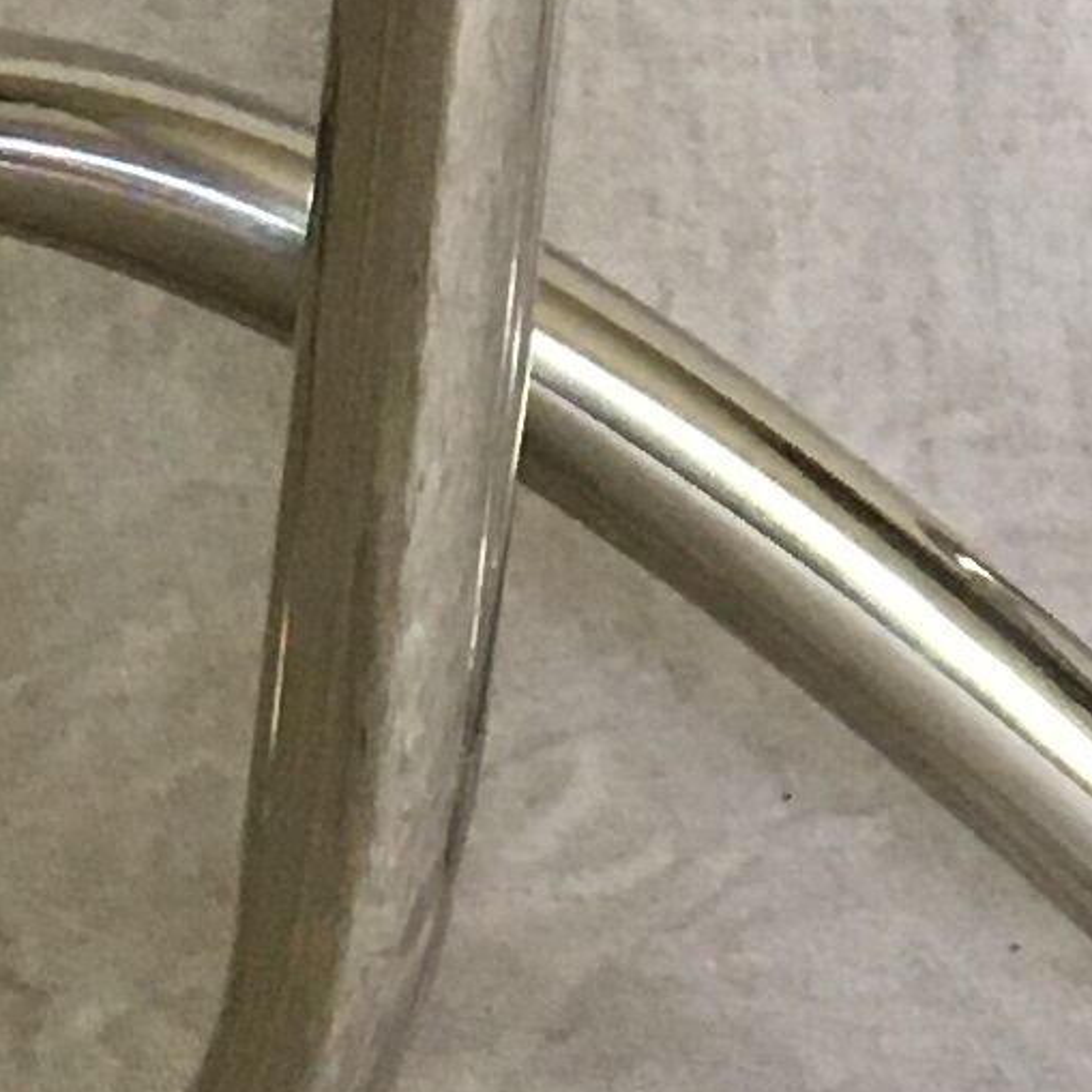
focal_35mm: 203
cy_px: -873
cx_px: 1558
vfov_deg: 8.3
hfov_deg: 8.5
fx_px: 7245
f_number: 2.2
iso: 160
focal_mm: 4.15
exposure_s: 1/33
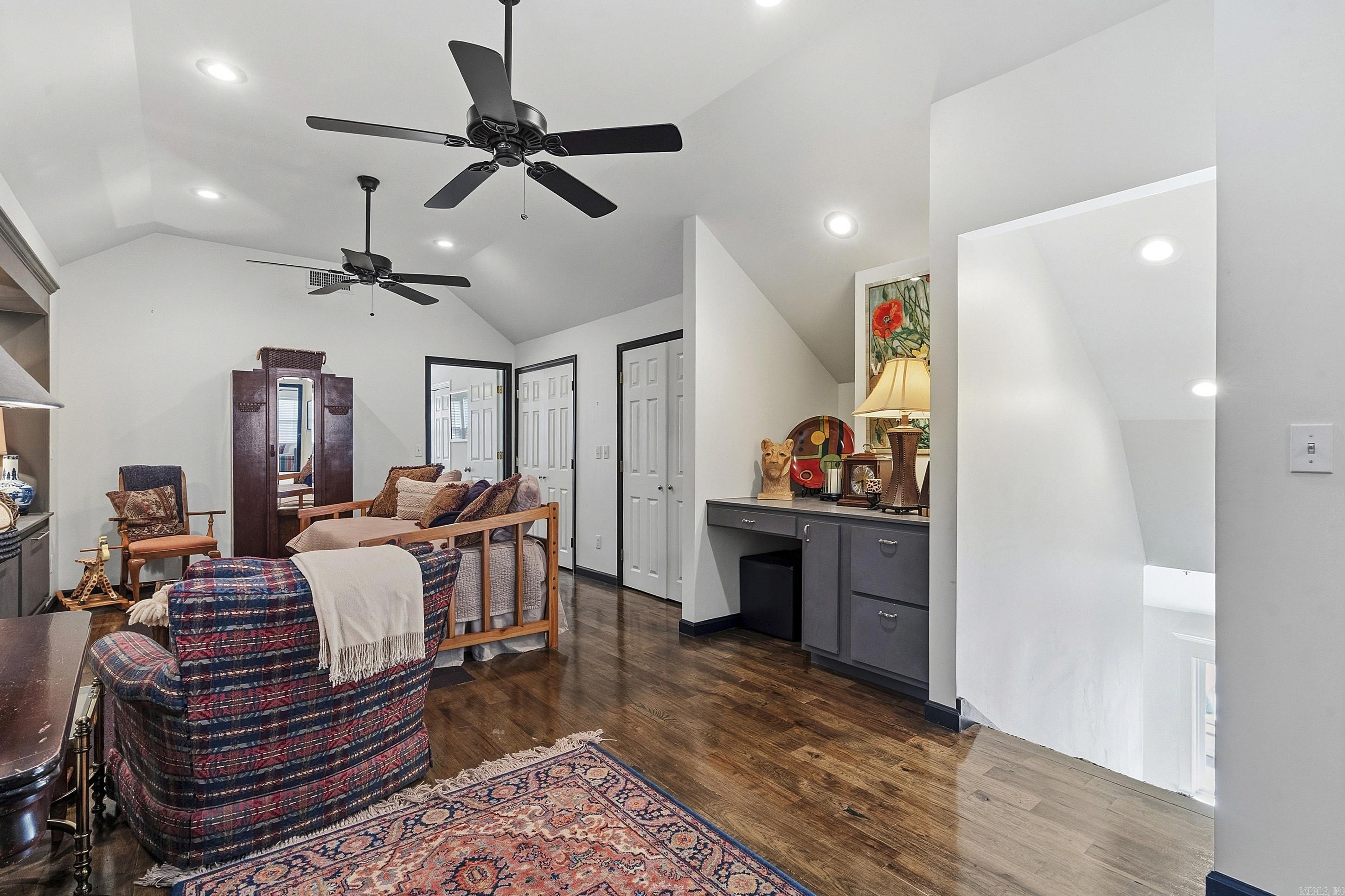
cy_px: 448
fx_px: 598
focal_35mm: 16
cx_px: 672
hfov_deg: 96.7
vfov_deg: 73.7
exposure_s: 1/60
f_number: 9
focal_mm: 16
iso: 1250
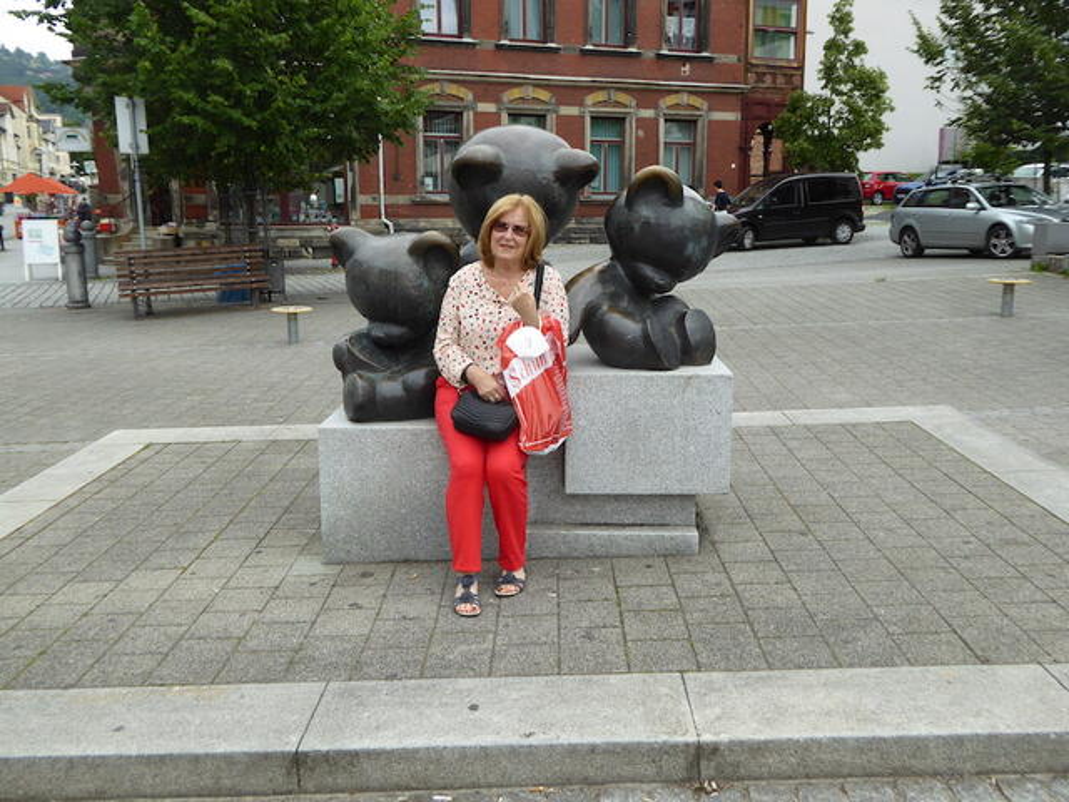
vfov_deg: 44.2
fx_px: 988
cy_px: 401
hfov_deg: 56.8
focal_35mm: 32
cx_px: 534
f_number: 3.5
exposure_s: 1/400
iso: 100
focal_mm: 5.4
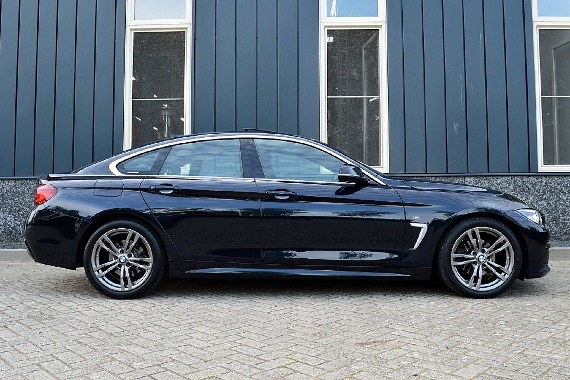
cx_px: 285
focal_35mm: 33
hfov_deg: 57.2
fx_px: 522
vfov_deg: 40.0
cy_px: 190
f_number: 9
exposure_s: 1/125
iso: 400
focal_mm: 22
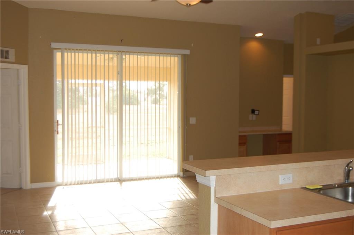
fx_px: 442
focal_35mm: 45
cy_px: 118
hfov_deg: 43.7
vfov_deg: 29.8
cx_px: 177
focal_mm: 30
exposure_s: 1/125
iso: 400
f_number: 4.2
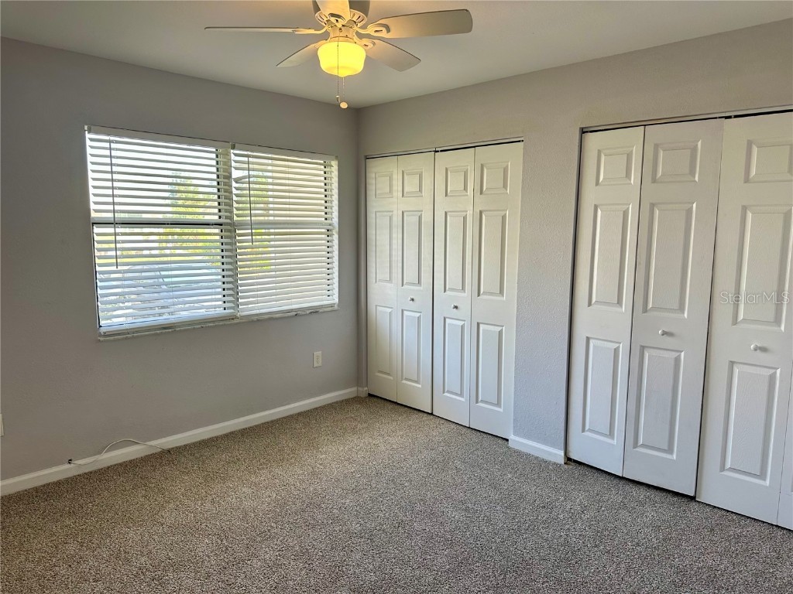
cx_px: 396
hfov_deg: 71.6
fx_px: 550
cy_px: 297
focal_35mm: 24
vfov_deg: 56.8
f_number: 1.78
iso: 64
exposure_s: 1/172
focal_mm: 6.86
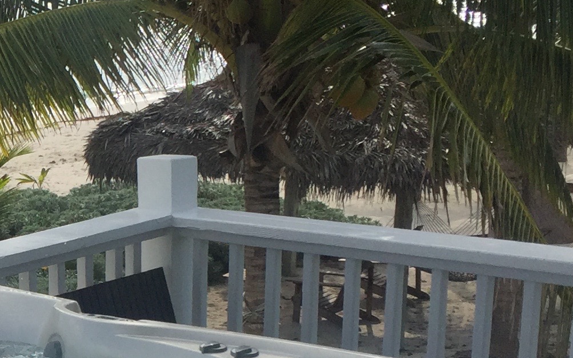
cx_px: -137
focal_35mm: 100
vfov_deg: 12.8
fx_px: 1562
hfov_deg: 19.4
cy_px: 405
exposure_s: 1/2825
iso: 32
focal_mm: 4.15
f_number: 2.2
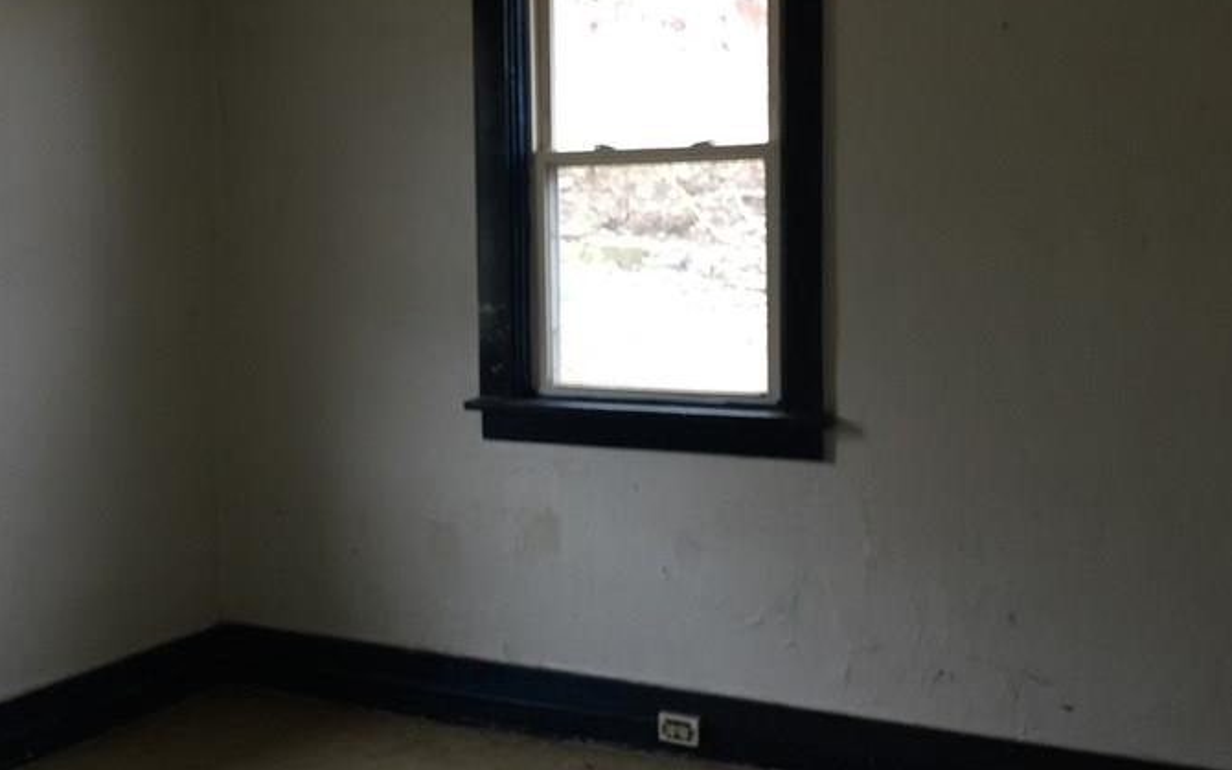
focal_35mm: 47
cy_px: 301
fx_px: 1578
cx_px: 495
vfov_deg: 27.4
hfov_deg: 42.4
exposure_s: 1/15
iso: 32
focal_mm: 4.15
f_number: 2.2
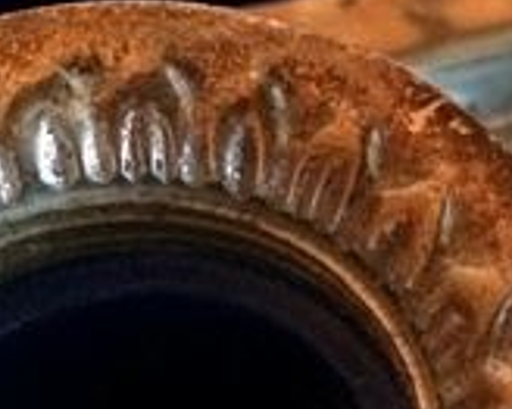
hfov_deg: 11.4
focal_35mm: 161
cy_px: 439
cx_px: 796
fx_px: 2438
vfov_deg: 9.5
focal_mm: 4.12
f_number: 2.2
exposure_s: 1/15
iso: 400
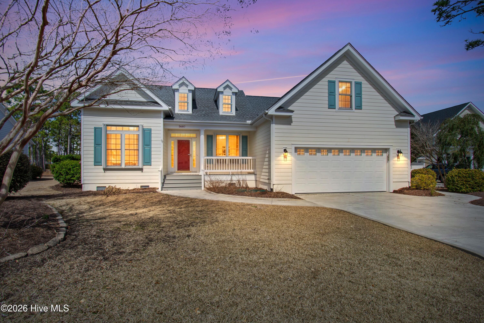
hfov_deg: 93.3
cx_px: 242
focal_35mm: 17
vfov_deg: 70.4
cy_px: 162
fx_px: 229
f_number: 10
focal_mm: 11.5
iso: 100
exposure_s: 1/400
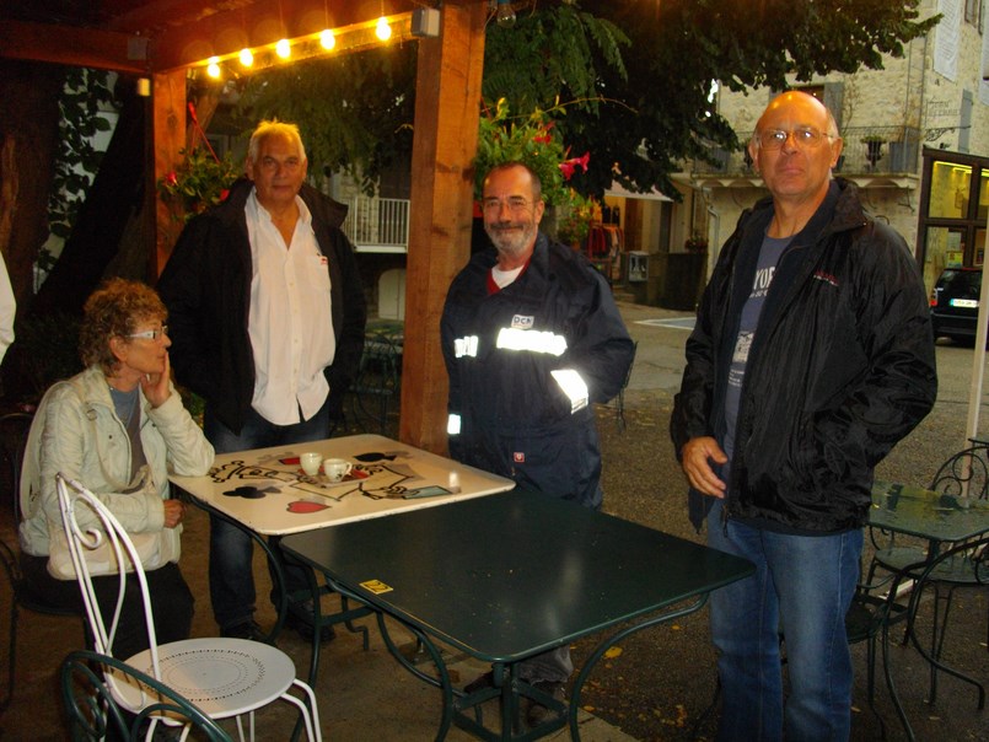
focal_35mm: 31
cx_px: 494
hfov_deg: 58.3
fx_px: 886
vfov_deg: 45.5
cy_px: 371
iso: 200
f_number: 2.9
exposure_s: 1/50
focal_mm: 5.7
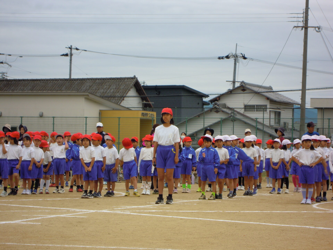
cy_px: 125
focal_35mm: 140
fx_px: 1347
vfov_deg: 10.6
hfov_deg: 14.1
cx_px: 166
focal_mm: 25
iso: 100
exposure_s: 1/100
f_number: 6.6
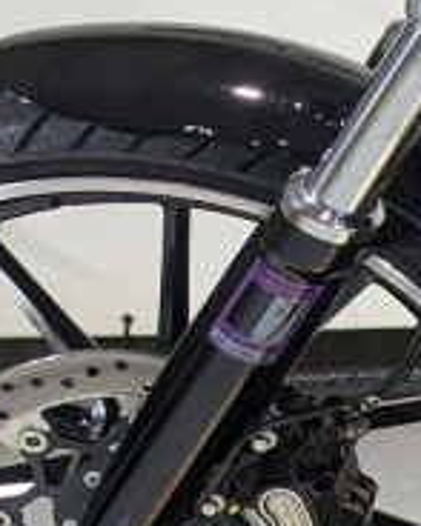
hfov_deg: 8.8
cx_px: 1359
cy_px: -80
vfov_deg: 13.8
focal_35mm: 136
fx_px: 2120
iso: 111
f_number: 1.85
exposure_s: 1/120
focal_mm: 6.81
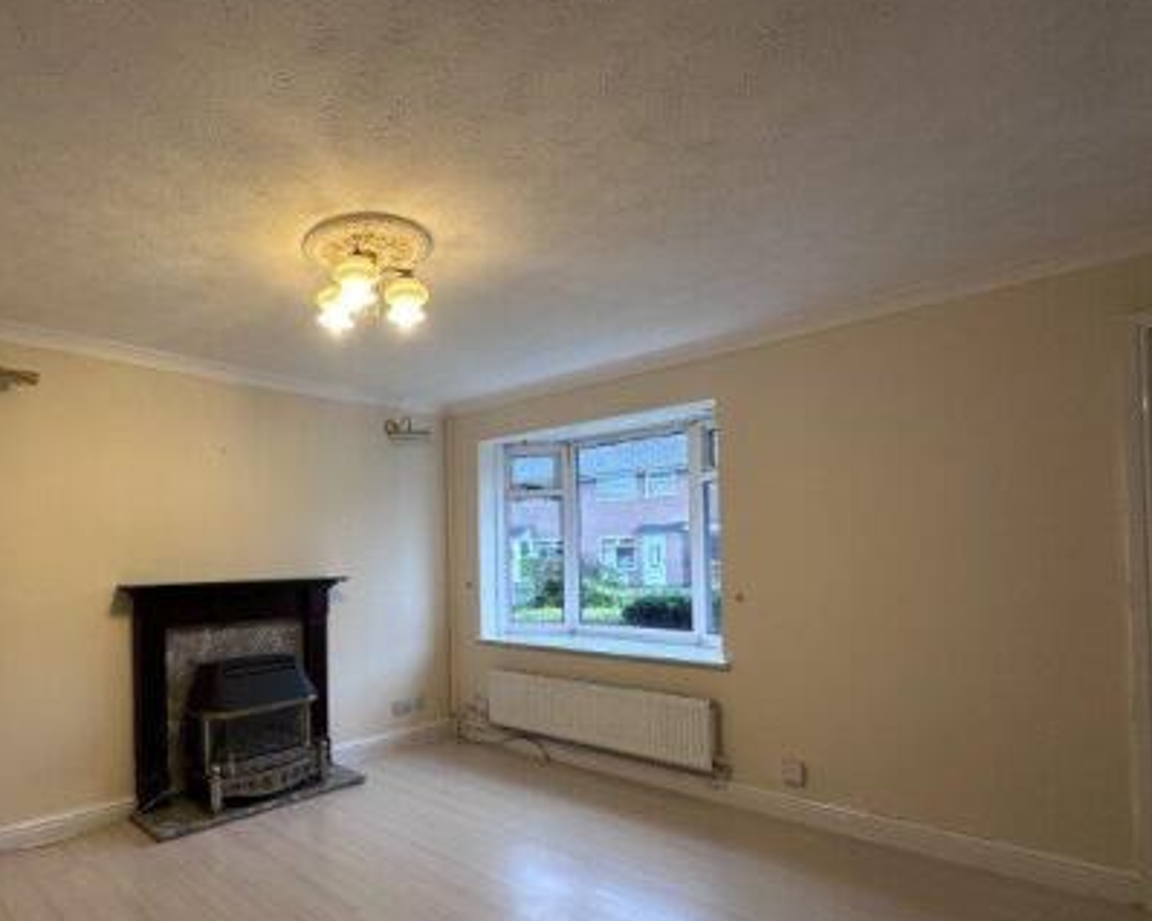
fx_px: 682
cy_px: 543
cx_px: 350
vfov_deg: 67.5
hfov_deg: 76.8
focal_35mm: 20
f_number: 2.2
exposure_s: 1/100
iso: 160
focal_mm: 2.22
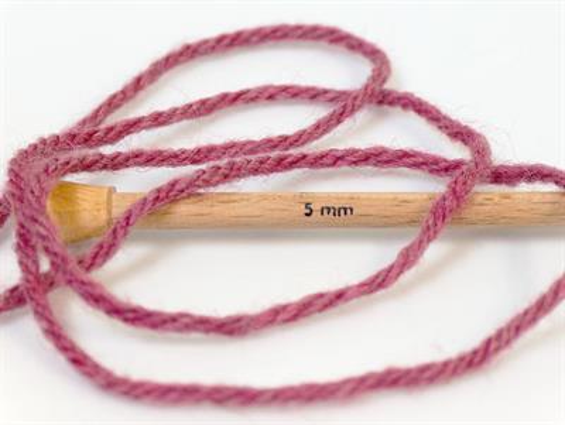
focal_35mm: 116
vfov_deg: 12.8
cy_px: 212
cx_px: 282
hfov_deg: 17.0
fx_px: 1896
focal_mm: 23.76
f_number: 3
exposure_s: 1/19.5
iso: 200
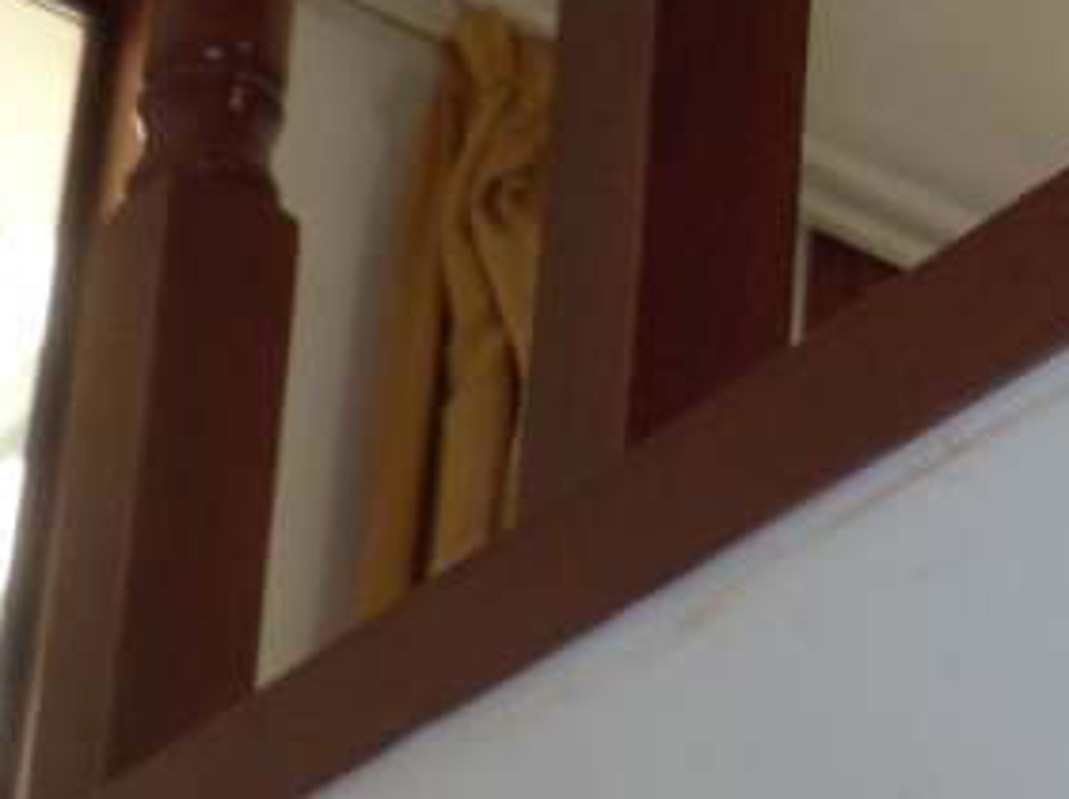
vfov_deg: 10.8
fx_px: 4164
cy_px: 925
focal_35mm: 135
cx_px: -593
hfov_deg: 13.7
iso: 100
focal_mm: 6.3
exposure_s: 1/45
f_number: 2.8
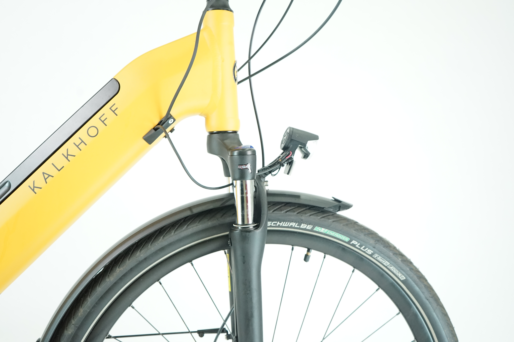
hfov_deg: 60.3
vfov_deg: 42.3
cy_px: 171
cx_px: 257
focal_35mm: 31
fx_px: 443
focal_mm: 31
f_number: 5
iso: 3200
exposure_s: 1/200
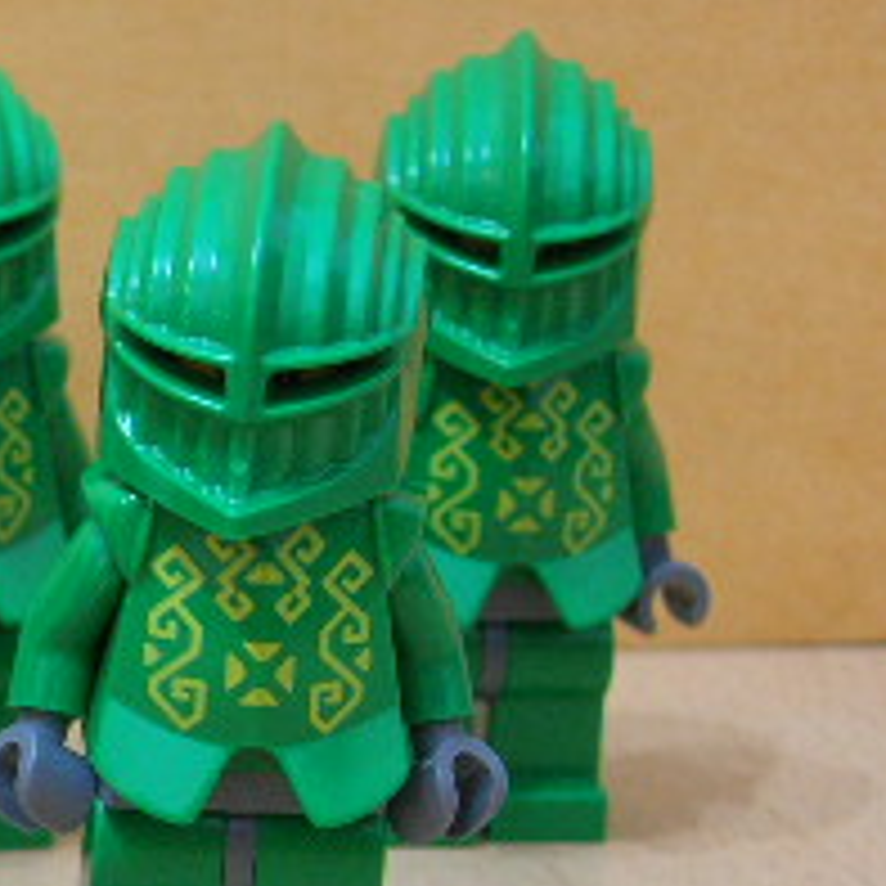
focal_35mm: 118
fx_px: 3417
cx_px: -418
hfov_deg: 13.9
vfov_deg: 14.7
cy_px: 634
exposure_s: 1/3.7
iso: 118
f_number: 2.9
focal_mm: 8.5
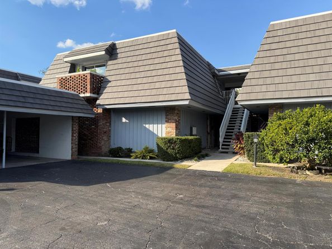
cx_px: 166
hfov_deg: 71.6
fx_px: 230
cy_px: 124
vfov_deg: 56.8
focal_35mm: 24
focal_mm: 6.76
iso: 80
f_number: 1.78
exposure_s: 1/2232
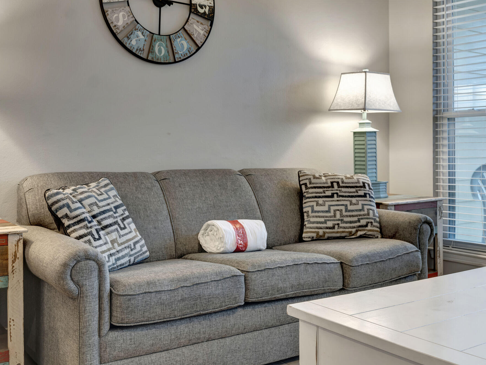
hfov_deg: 46.7
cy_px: 182
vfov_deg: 36.0
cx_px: 218
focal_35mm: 40
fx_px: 562
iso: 400
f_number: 6.3
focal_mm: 36
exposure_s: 1/6
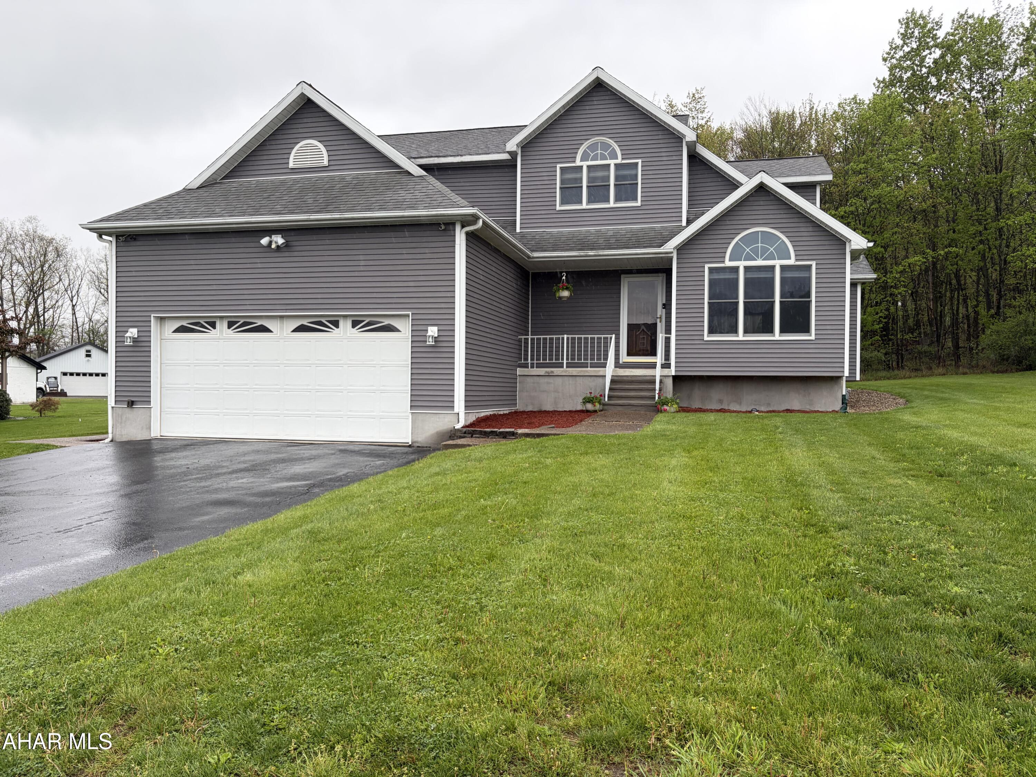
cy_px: 388
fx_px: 778
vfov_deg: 53.1
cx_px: 518
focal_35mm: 26
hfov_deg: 67.3
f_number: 1.6
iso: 50
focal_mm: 5.96
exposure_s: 1/371
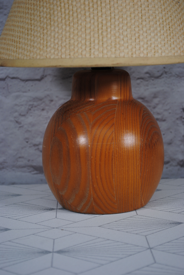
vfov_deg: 24.6
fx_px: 631
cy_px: 138
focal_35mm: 82
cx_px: 92
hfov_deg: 16.6
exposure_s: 1/125
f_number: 5.6
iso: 140
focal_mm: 55
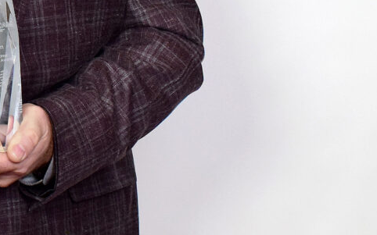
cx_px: -162
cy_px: -85
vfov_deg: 9.1
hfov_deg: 13.9
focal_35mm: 142
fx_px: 1459
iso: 2000
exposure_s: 1/320
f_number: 7.1
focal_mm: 28
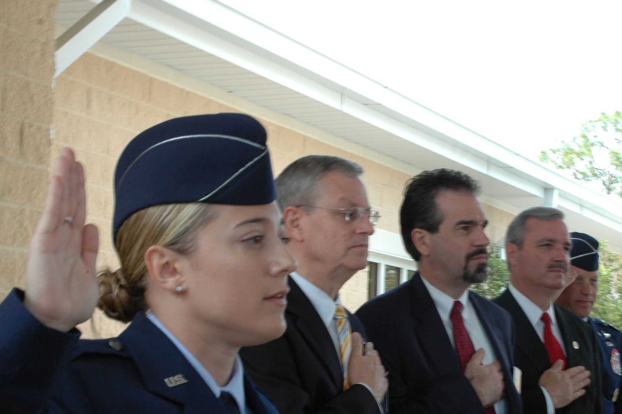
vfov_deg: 19.0
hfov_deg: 28.2
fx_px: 1222
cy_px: 321
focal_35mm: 71
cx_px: 444
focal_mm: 29
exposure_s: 1/25
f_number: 13
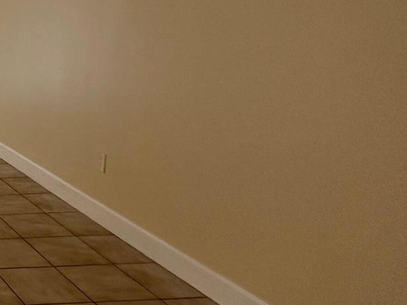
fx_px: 541
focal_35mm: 46
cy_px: 40
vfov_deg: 30.3
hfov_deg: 27.2
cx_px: -218
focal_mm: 2.22
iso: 200
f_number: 2.2
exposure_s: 1/60
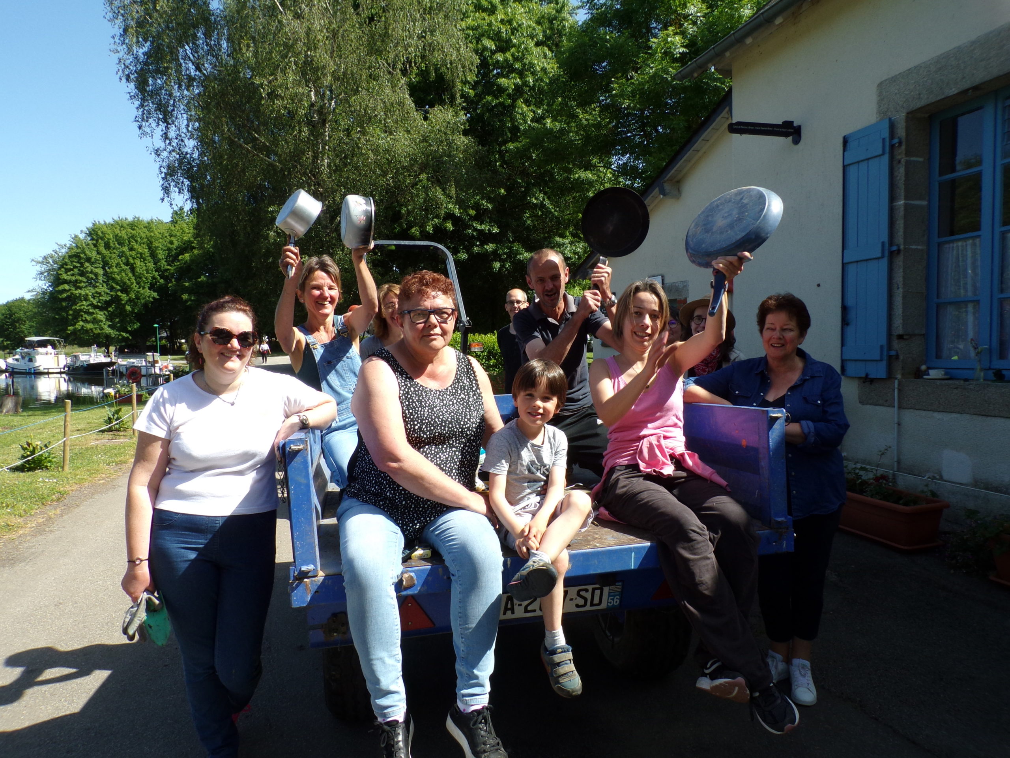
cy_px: 379
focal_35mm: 24
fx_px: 700
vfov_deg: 56.8
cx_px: 505
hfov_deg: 71.6
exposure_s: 1/170
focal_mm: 4.3
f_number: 5.8
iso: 80
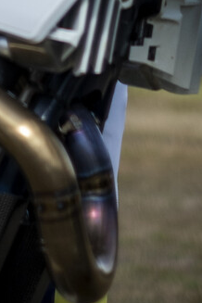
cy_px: -426
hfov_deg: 5.3
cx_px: -57
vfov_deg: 7.4
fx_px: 2180
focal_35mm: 259
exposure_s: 1/4000
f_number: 1.4
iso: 200
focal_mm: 35
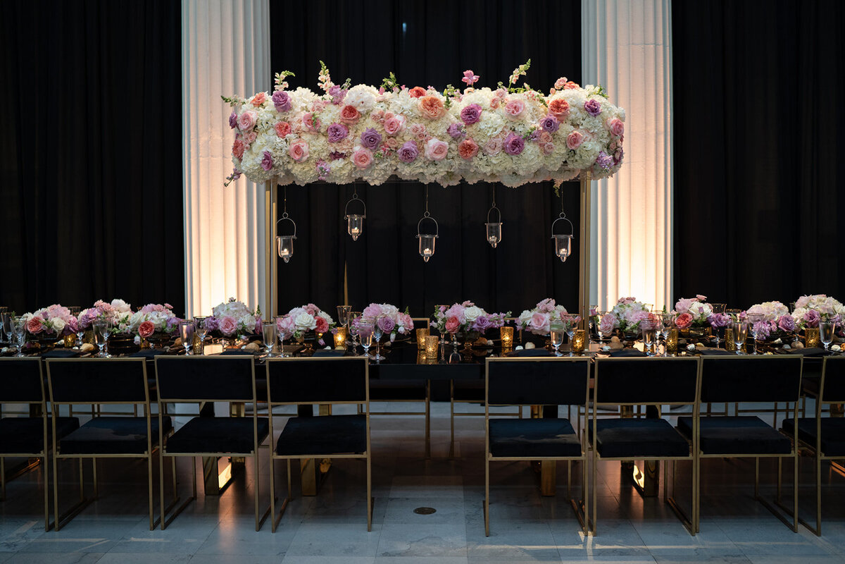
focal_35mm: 35
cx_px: 422
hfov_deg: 54.4
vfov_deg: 37.9
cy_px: 282
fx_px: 821
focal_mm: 35
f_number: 1.4
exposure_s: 1/200
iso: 800
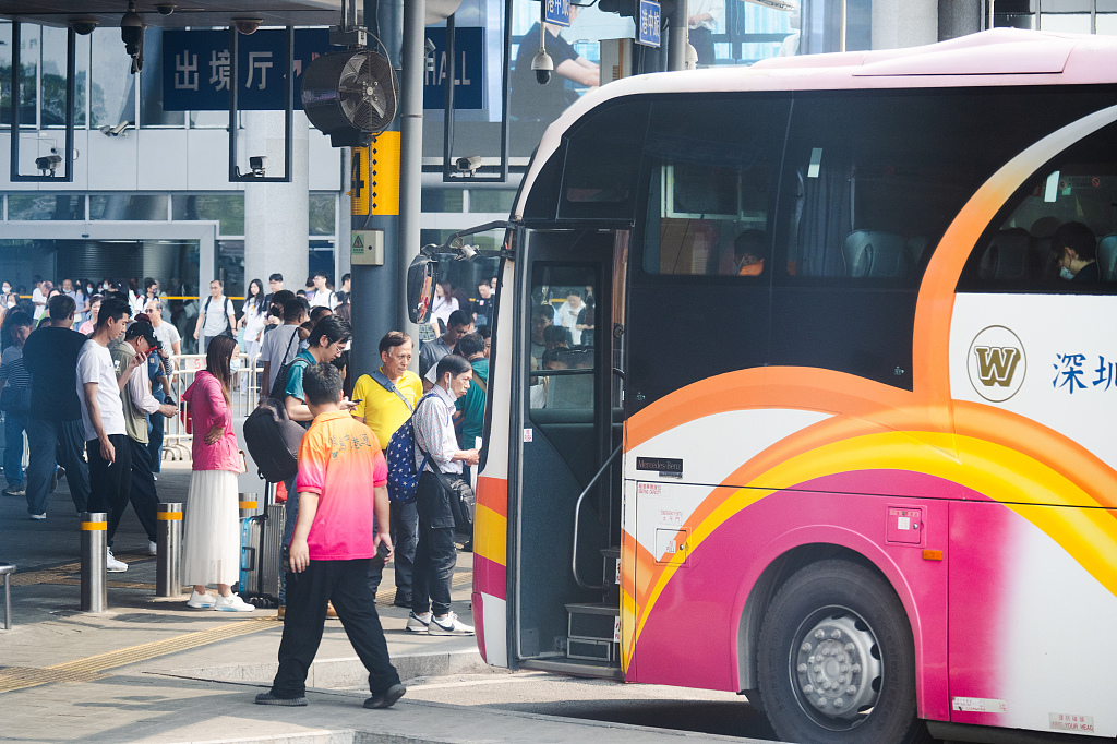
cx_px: 558
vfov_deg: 9.5
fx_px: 4466
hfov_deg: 14.3
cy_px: 372
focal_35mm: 144
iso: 320
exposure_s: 1/250
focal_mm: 96
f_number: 5
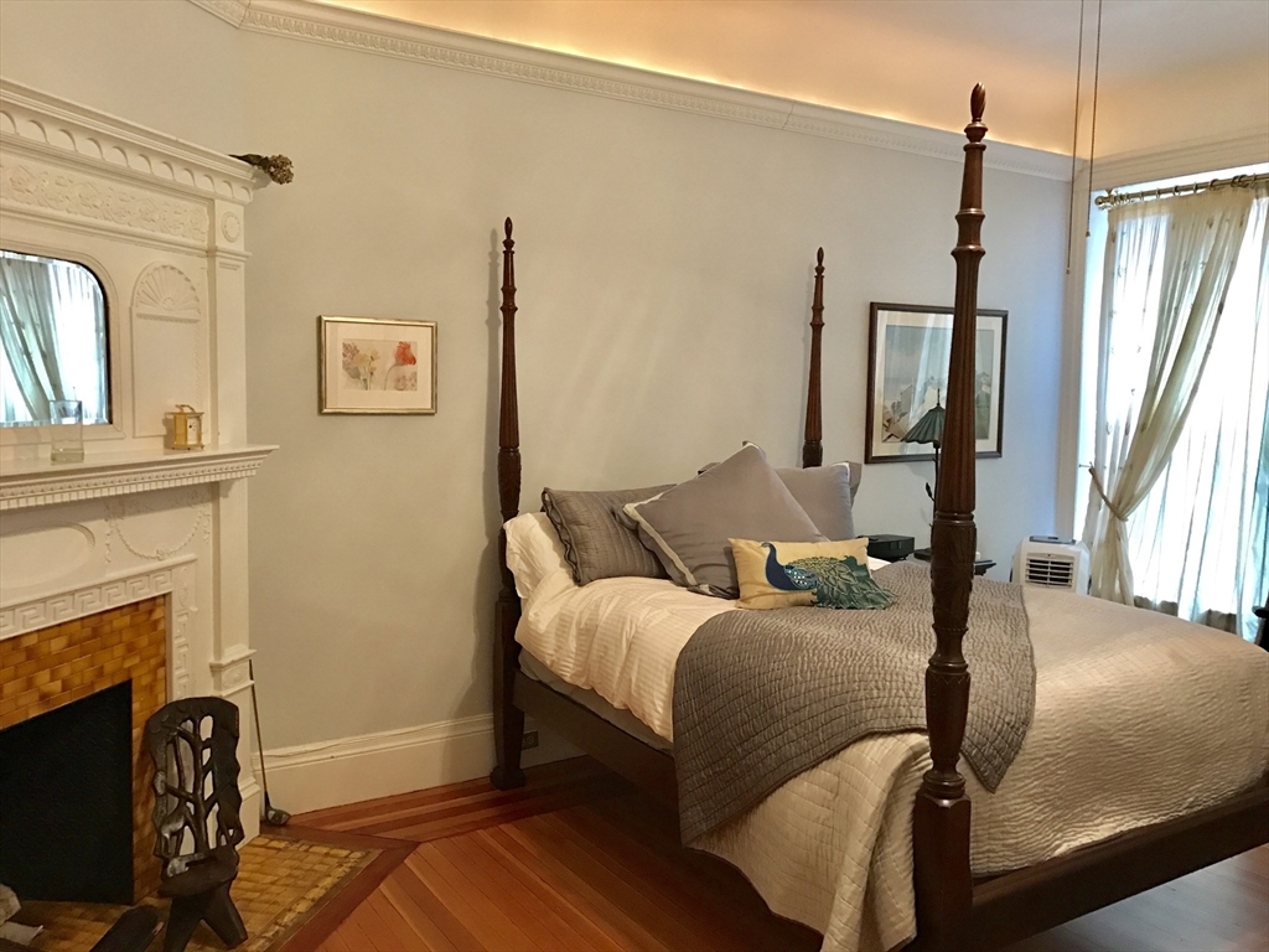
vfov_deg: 49.7
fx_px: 1026
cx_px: 634
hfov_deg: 63.4
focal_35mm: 28
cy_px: 476
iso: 100
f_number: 1.8
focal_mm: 3.99
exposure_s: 1/11
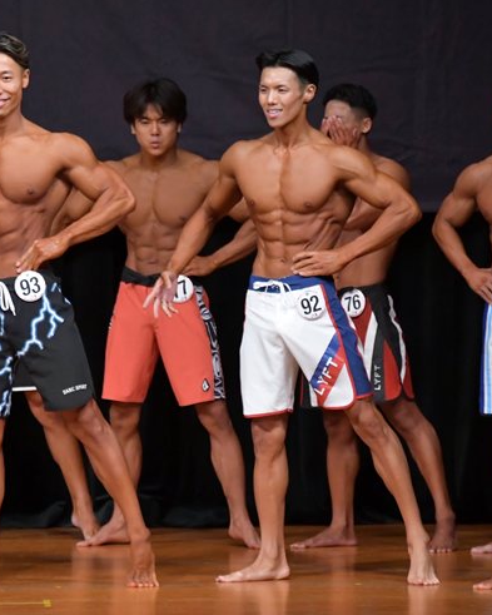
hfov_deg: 3.9
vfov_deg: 4.8
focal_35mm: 400
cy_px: 298
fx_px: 7278
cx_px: 327
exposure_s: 1/400
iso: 5000
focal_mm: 180
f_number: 5.6
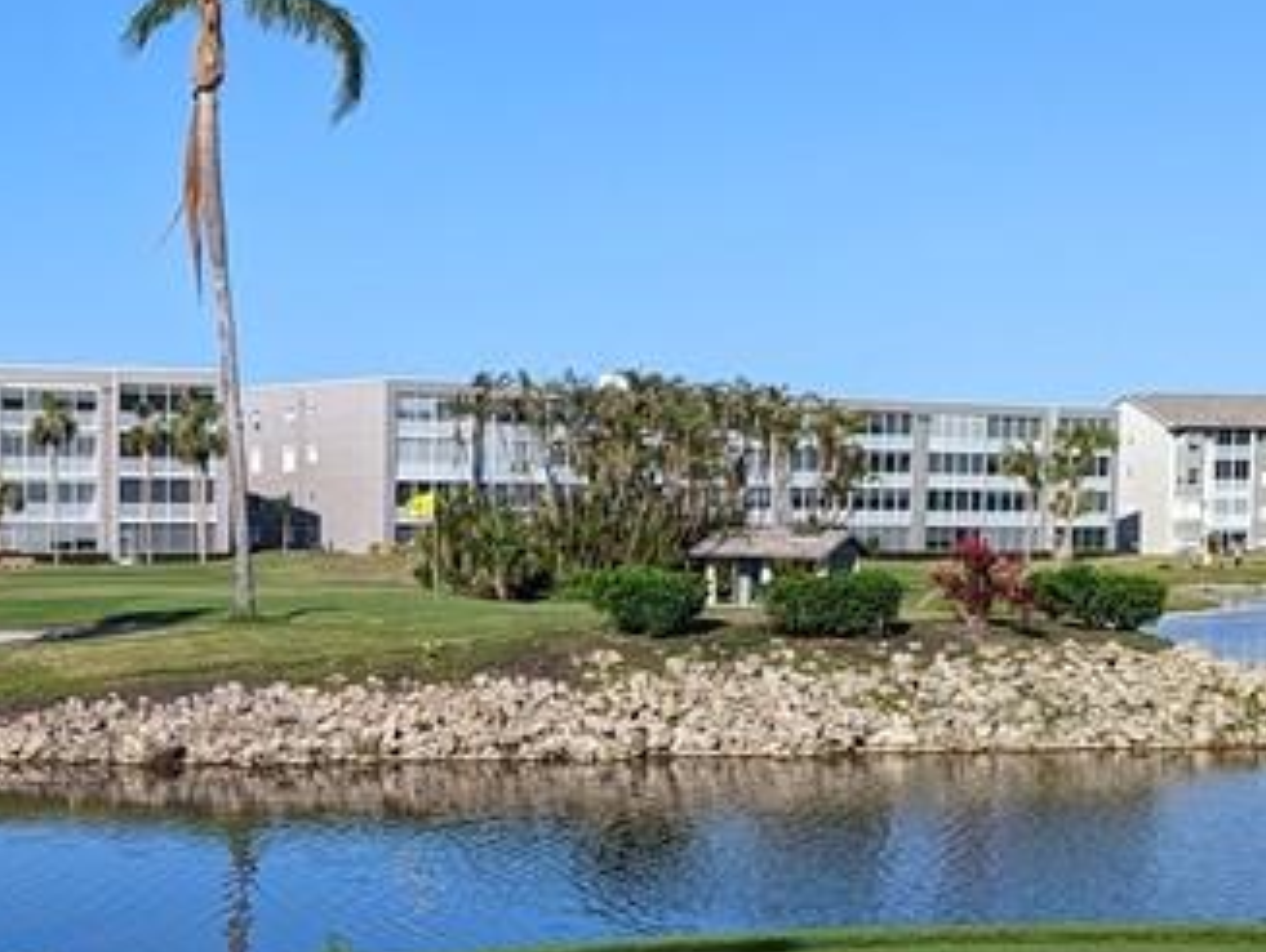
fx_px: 2746
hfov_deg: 25.3
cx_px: 161
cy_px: 786
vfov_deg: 19.4
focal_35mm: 75
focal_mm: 6.81
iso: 45
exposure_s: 1/2262
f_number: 1.85
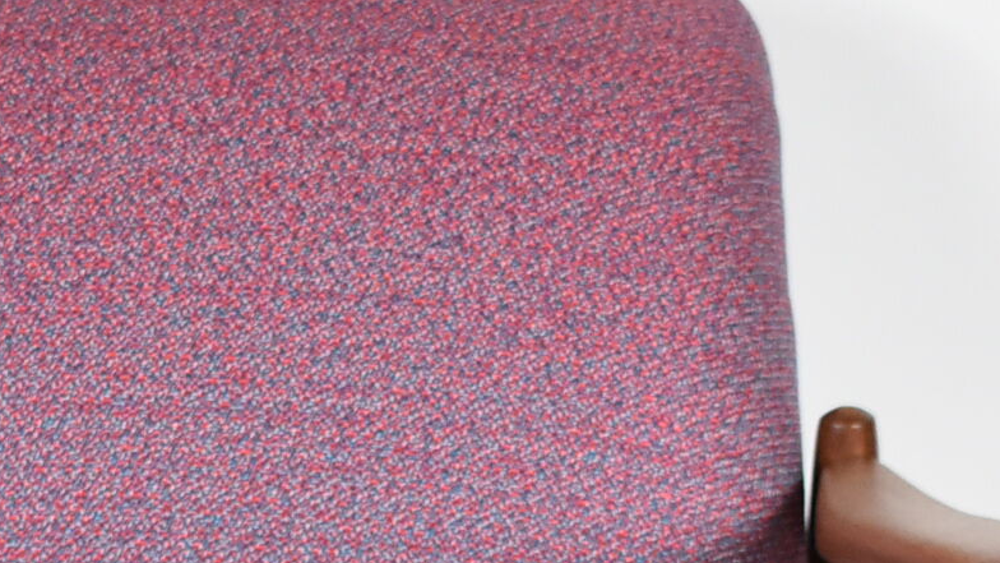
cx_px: 239
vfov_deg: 5.2
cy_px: 1081
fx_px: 6046
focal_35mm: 228
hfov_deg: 9.4
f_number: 4.8
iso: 1250
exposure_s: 1/125
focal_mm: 38
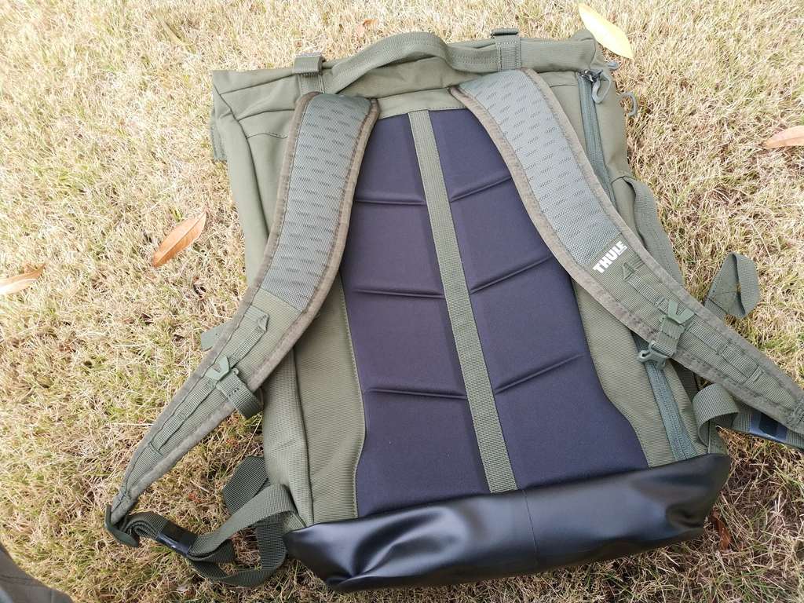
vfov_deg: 44.2
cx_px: 402
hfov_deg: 56.8
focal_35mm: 32
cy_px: 302
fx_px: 743
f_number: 2
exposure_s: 1/50
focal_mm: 4.5
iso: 175
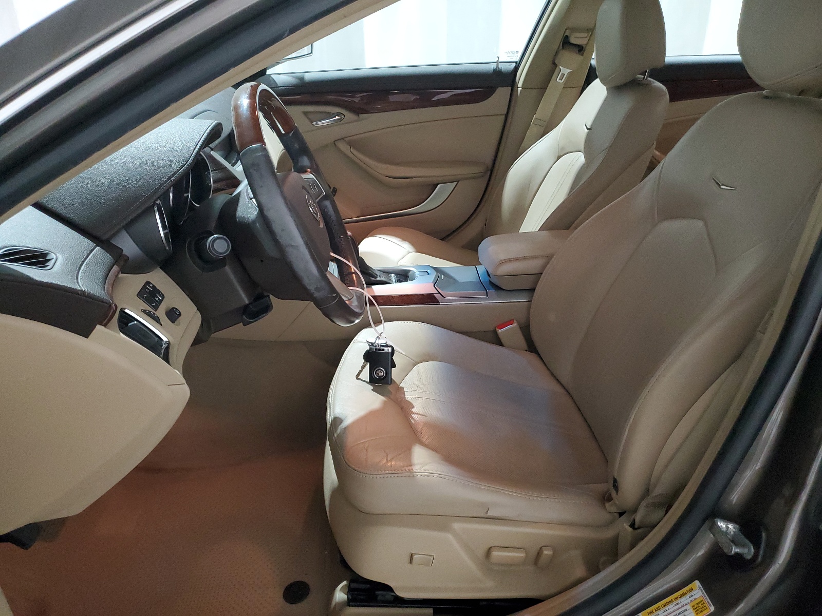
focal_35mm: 26
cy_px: 308
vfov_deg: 53.1
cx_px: 411
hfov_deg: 67.3
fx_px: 617
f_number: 1.5
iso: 409
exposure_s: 1/60.2
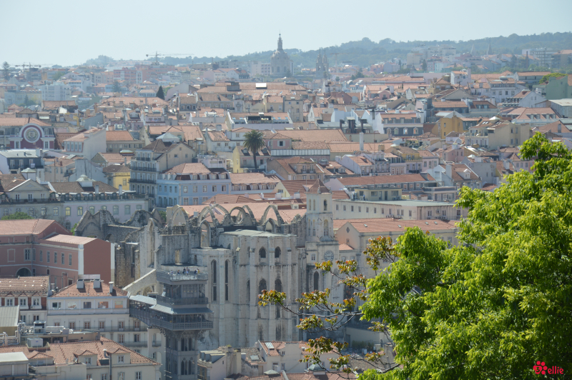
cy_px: 190
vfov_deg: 8.7
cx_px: 286
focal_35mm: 158
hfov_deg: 13.1
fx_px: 2500
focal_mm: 105
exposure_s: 1/250
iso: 100
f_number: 8
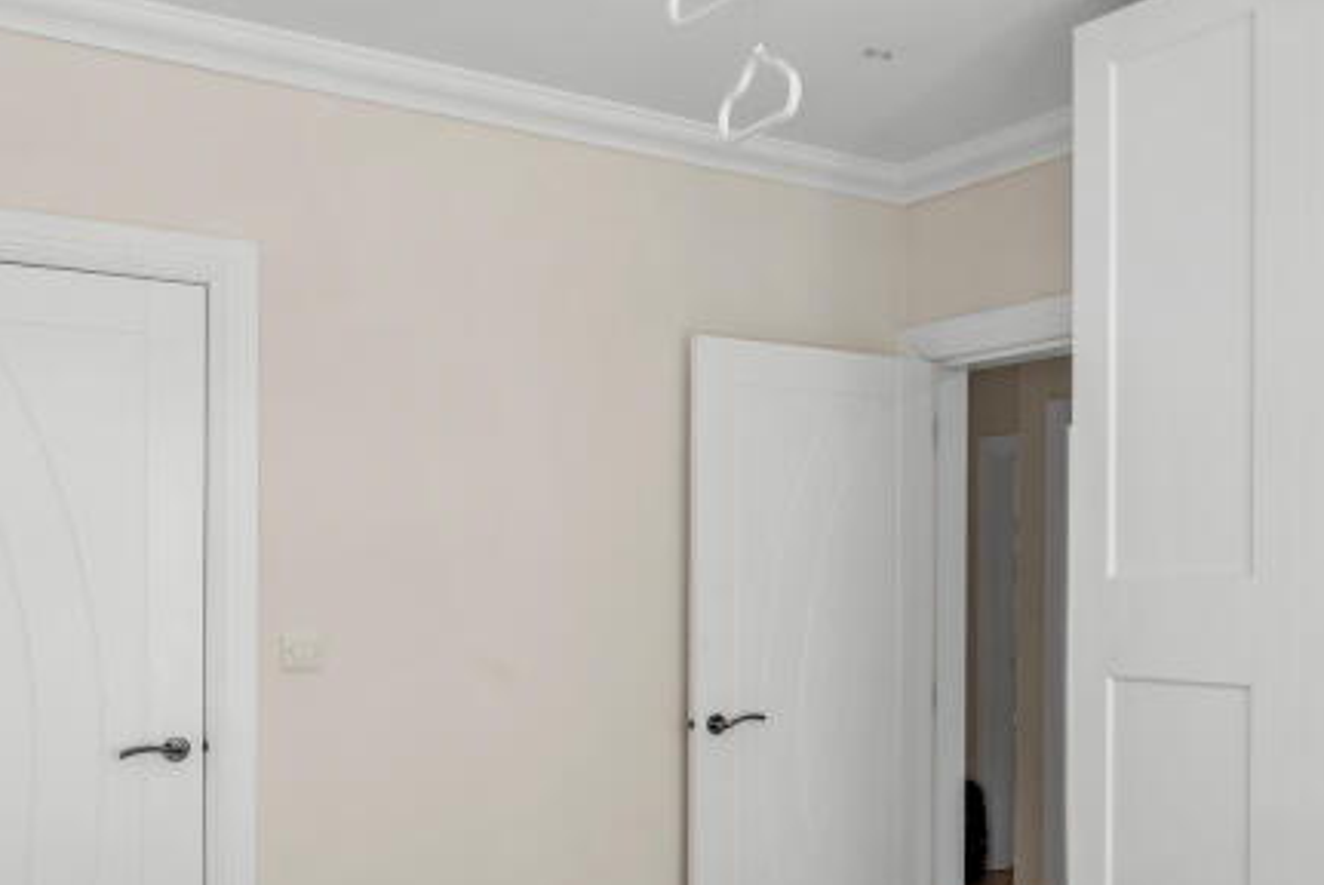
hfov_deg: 50.1
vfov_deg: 34.7
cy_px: 602
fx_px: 1398
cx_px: 832
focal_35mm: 38
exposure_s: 1/20
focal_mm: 16
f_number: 9
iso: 250
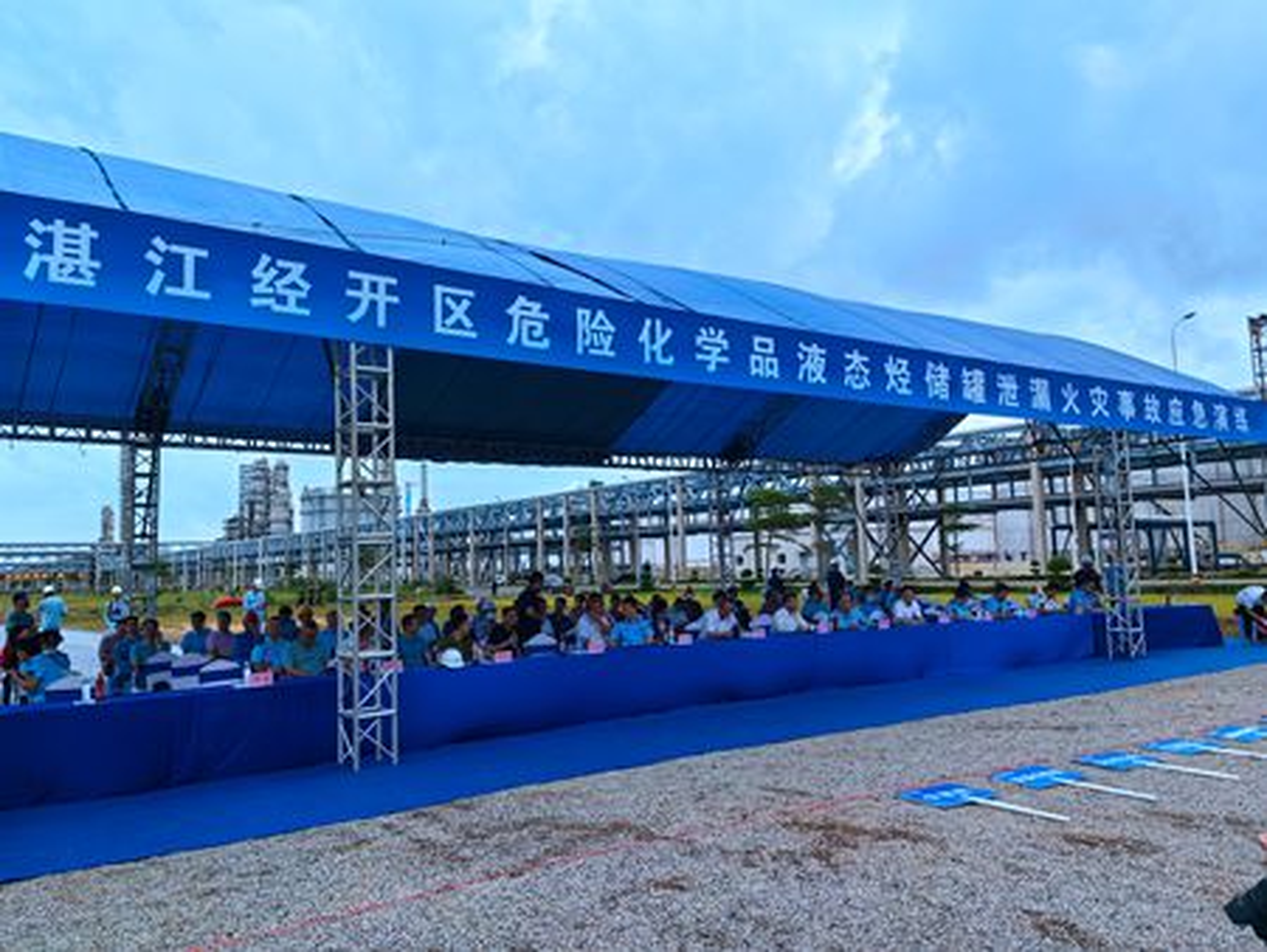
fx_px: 989
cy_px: 476
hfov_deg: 65.3
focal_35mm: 27
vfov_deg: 51.4
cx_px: 634
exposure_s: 1/2119
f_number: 2
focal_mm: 5.75
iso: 50
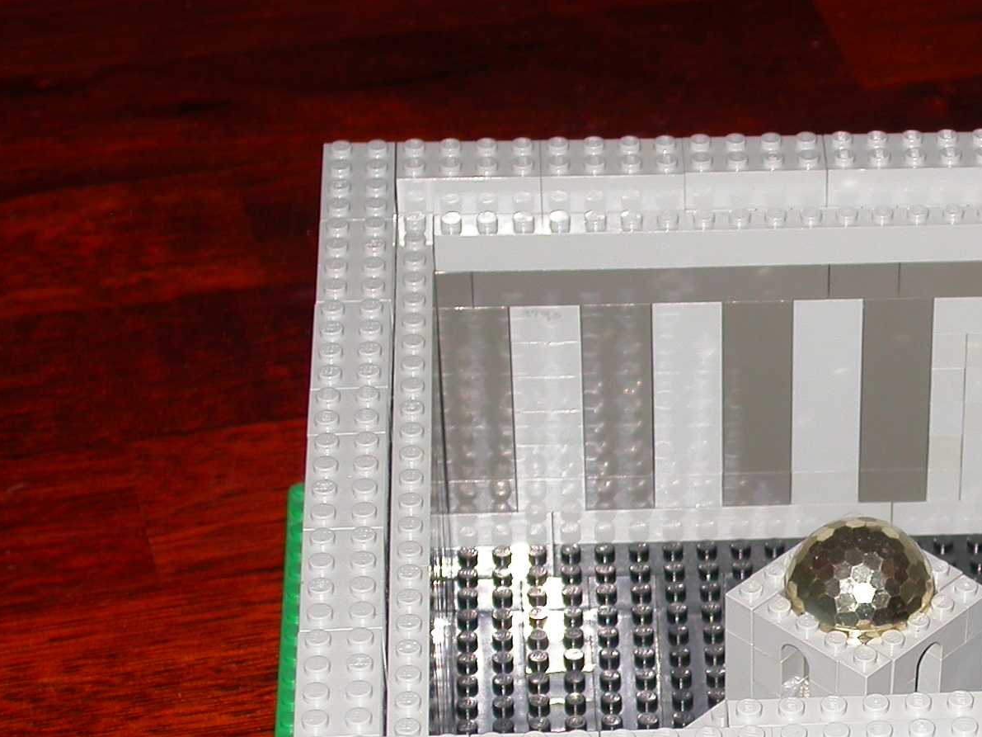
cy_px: 702
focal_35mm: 145
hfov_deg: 13.5
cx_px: 933
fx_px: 4113
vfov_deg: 10.2
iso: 100
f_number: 3.4
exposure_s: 1/60.3
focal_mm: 15.8
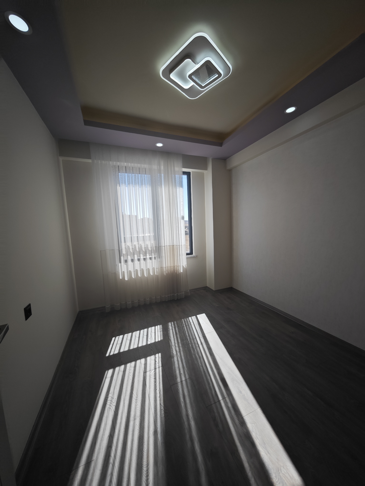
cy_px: 243
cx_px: 182
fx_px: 169
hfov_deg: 94.5
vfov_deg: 110.5
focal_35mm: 12
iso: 200
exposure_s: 1/1442
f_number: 1.8
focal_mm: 2.03
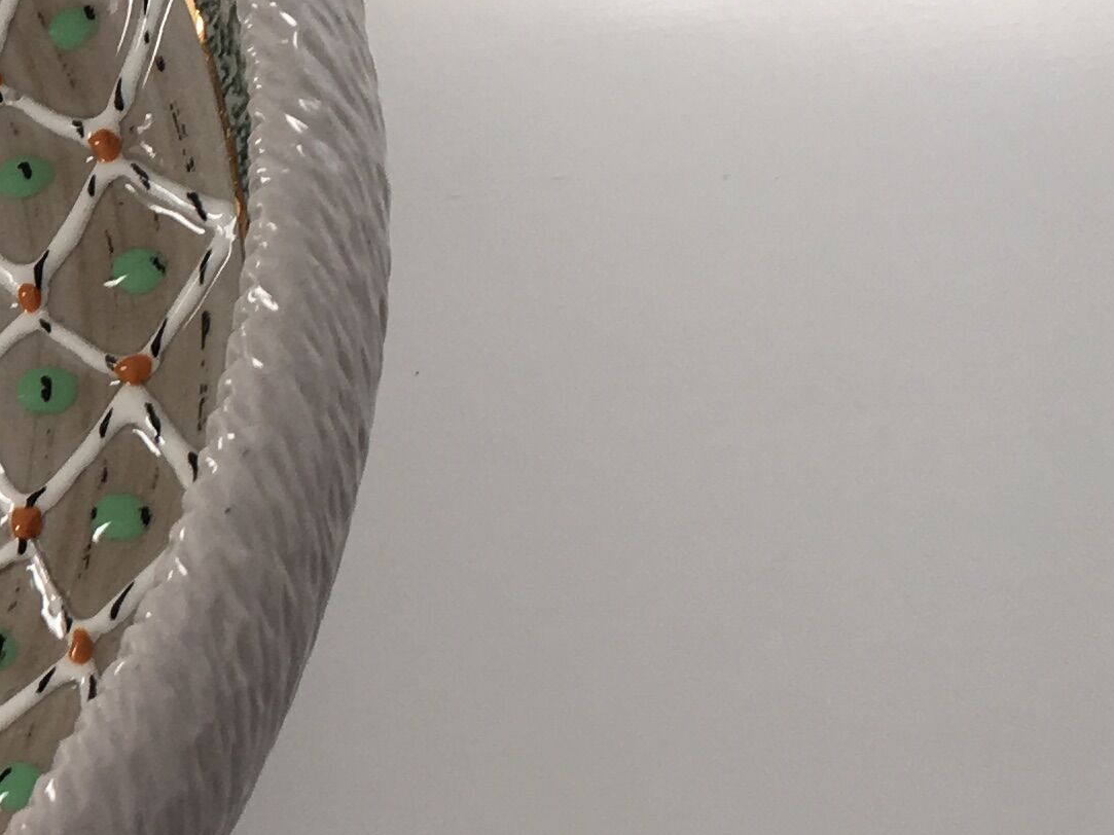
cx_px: -758
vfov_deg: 13.7
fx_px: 3475
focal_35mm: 108
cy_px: 443
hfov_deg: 16.0
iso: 25
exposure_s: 1/50
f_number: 2.2
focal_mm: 4.15
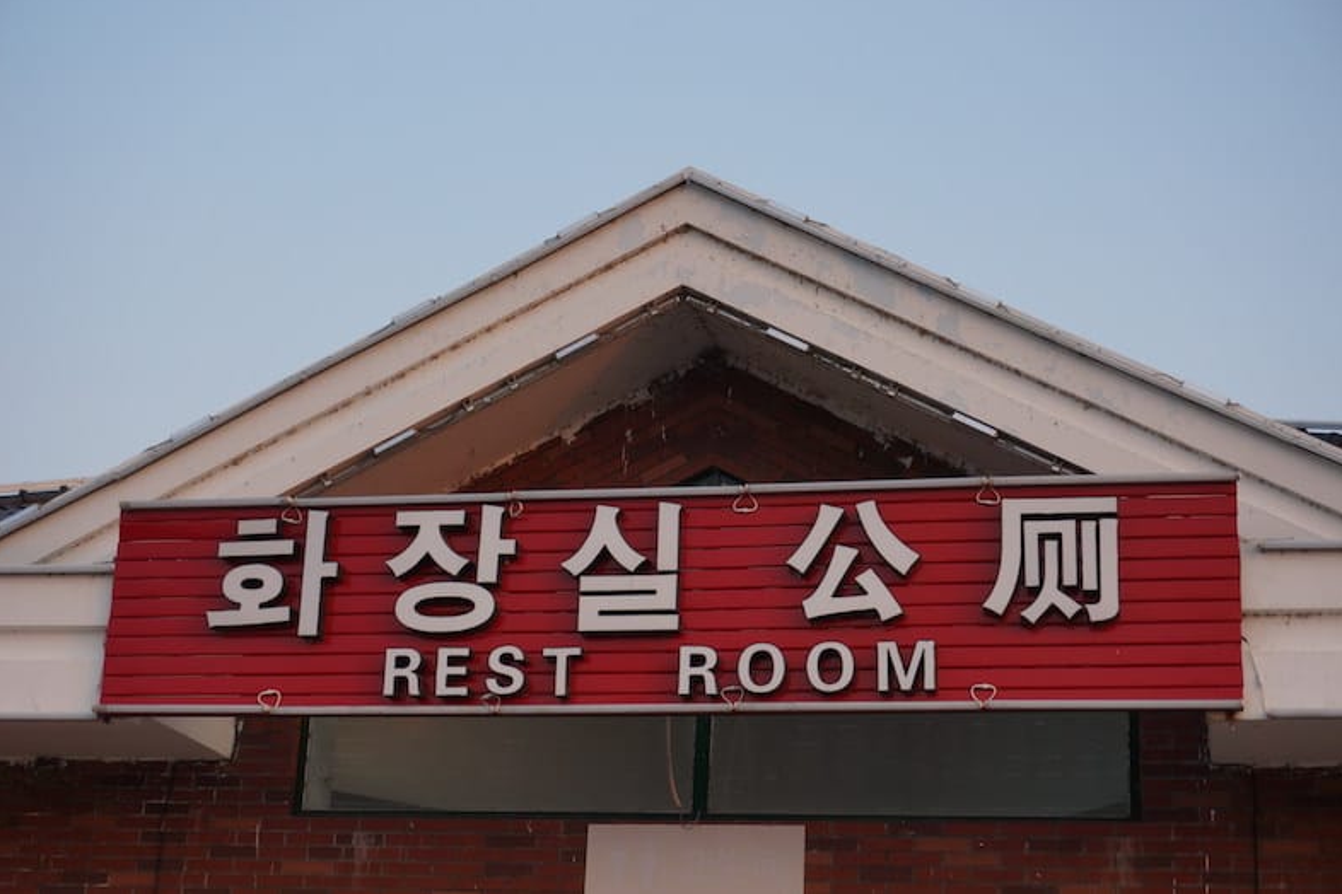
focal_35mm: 63
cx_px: 666
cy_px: 442
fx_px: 2330
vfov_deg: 21.7
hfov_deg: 32.1
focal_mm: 41
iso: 100
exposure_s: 1/80
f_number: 5.6
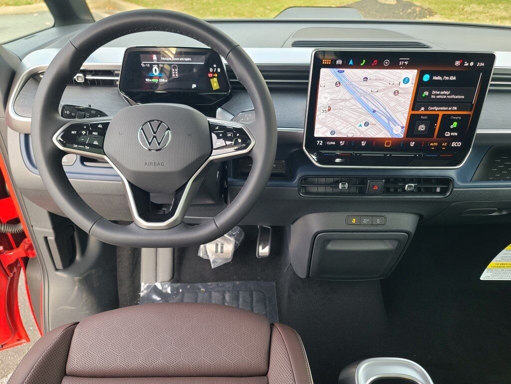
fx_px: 369
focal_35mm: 25
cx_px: 256
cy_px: 192
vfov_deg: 54.9
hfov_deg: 69.4
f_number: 1.8
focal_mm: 7
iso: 40
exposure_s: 1/50
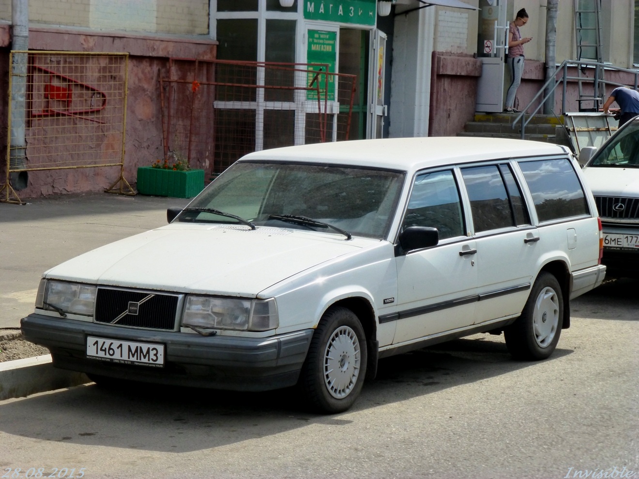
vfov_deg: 12.9
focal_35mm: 115
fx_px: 2123
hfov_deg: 17.1
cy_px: 240
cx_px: 320
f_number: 5.3
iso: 160
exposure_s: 1/500
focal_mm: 20.6
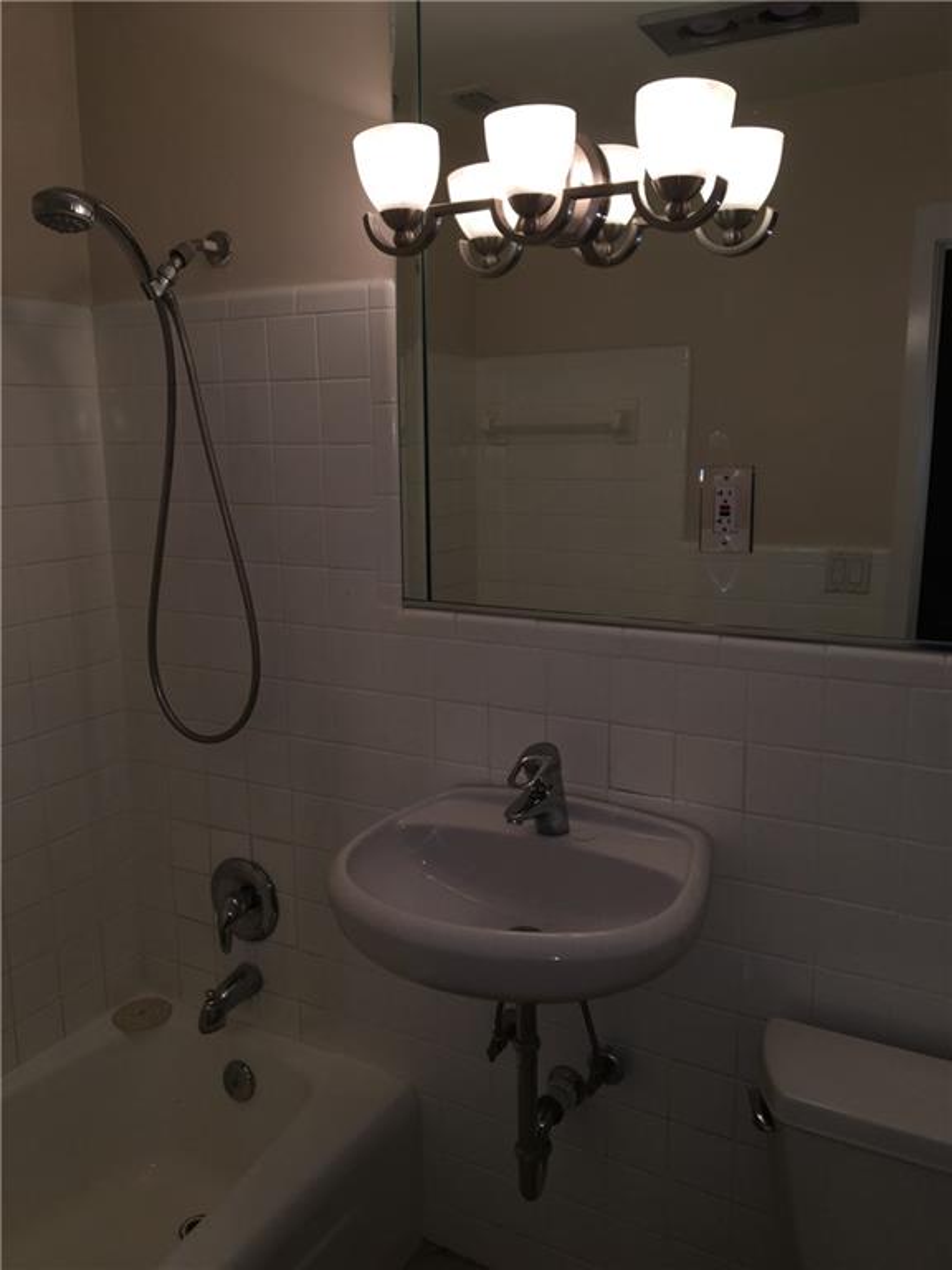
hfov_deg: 48.2
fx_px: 1063
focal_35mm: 29
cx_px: 476
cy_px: 635
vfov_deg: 61.7
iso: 25
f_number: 2.2
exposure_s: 1/56
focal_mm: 4.15
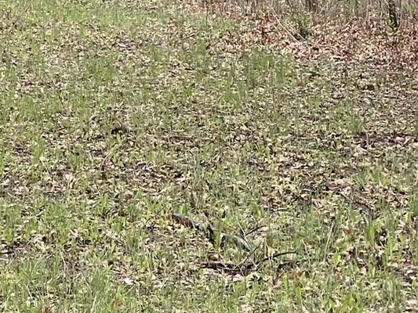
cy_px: -191
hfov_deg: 7.9
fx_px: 2971
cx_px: -169
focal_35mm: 246
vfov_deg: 6.0
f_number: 2.2
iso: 20
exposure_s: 1/162
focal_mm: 7.5
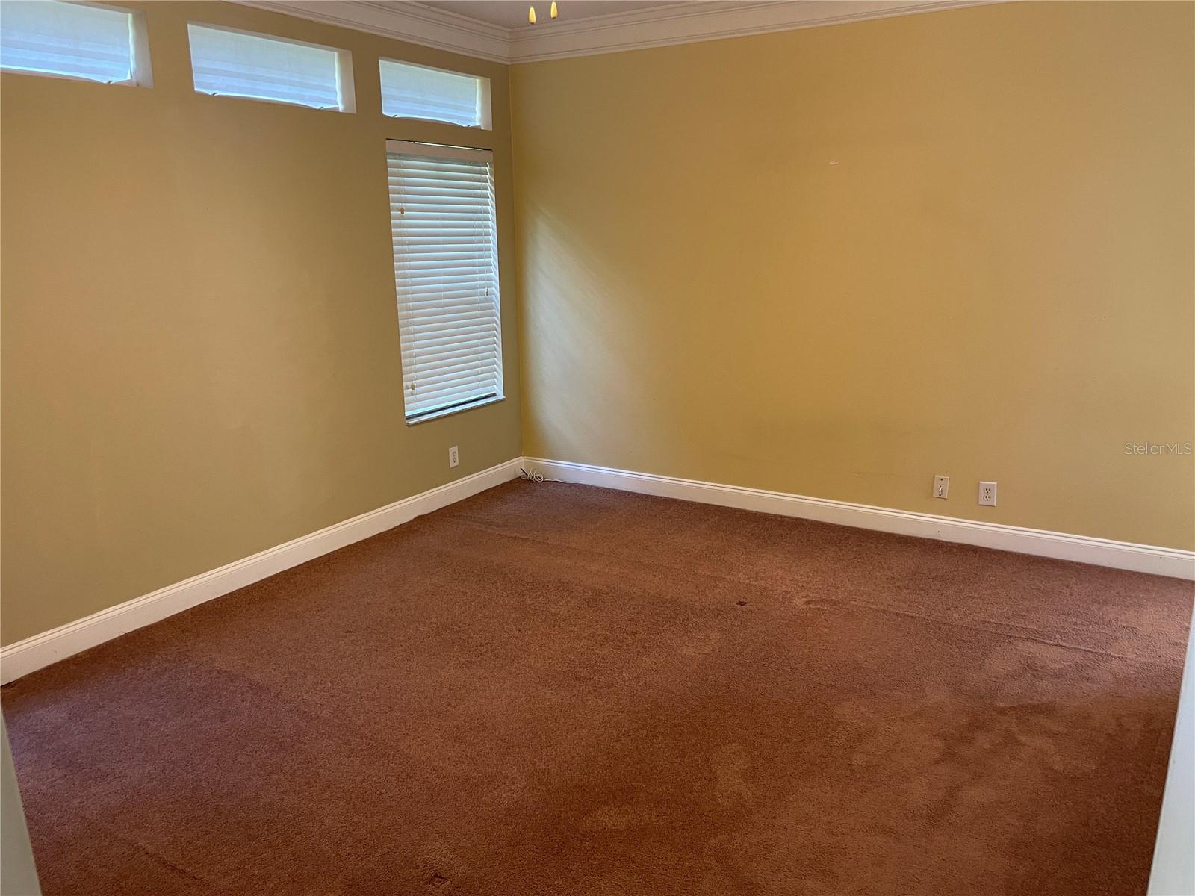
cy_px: 448
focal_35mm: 26
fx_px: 898
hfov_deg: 67.3
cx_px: 598
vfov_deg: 53.1
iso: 160
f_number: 1.6
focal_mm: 4.2
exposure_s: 1/60
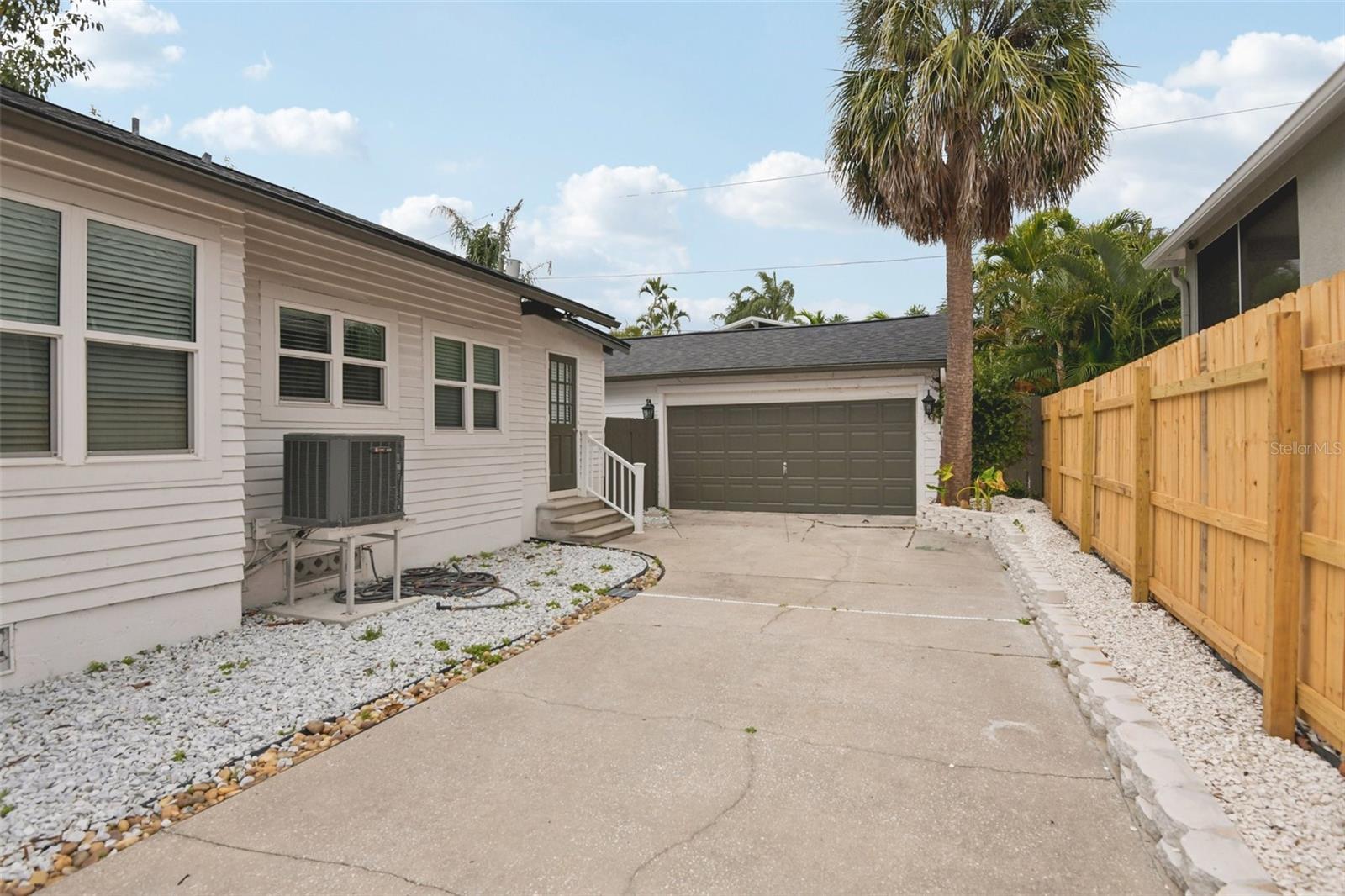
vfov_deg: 67.4
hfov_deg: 90.0
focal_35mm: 18
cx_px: 672
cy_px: 448
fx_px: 672
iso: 400
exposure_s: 1/1600
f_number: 8
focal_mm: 18
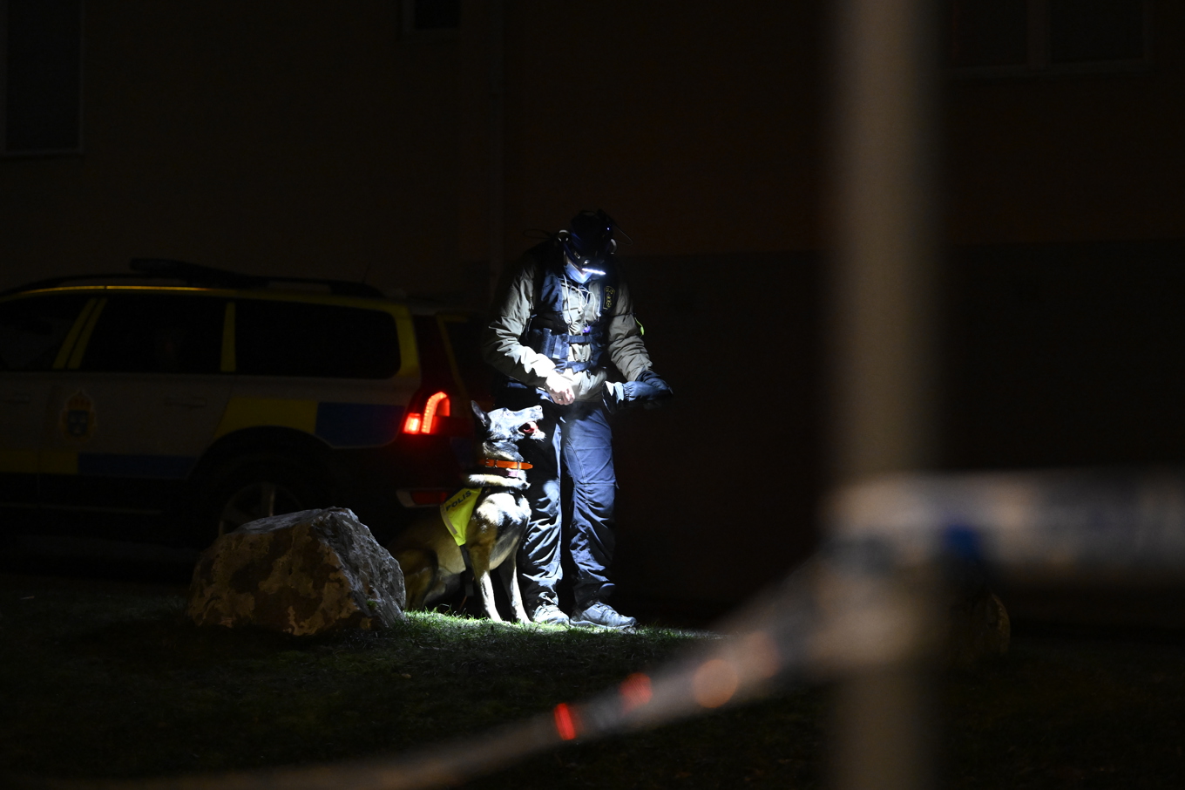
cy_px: 395
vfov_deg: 12.2
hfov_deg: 18.3
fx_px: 3686
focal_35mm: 112
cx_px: 592
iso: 6400
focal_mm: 112
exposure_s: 1/200
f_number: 3.2
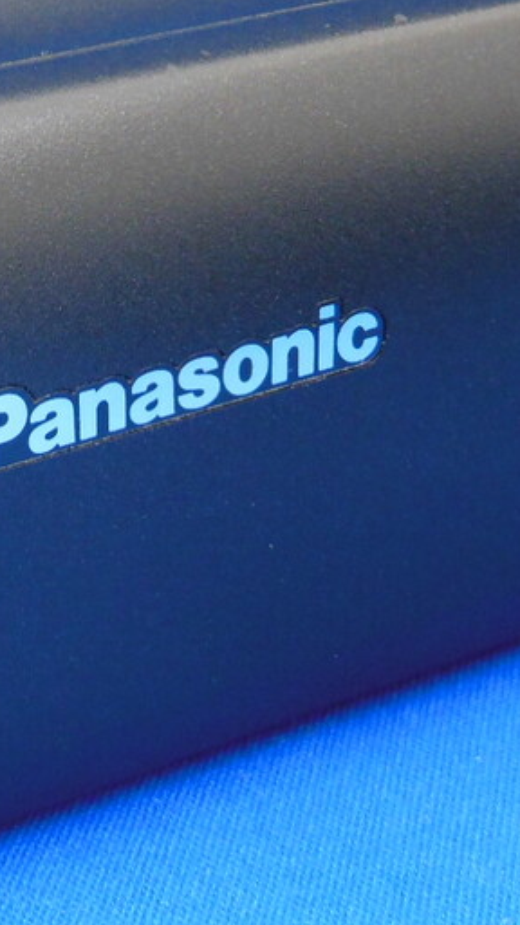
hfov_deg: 10.5
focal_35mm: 115
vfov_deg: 18.6
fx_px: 2819
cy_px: 322
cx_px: 23
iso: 400
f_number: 4.4
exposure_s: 1/13
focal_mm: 8
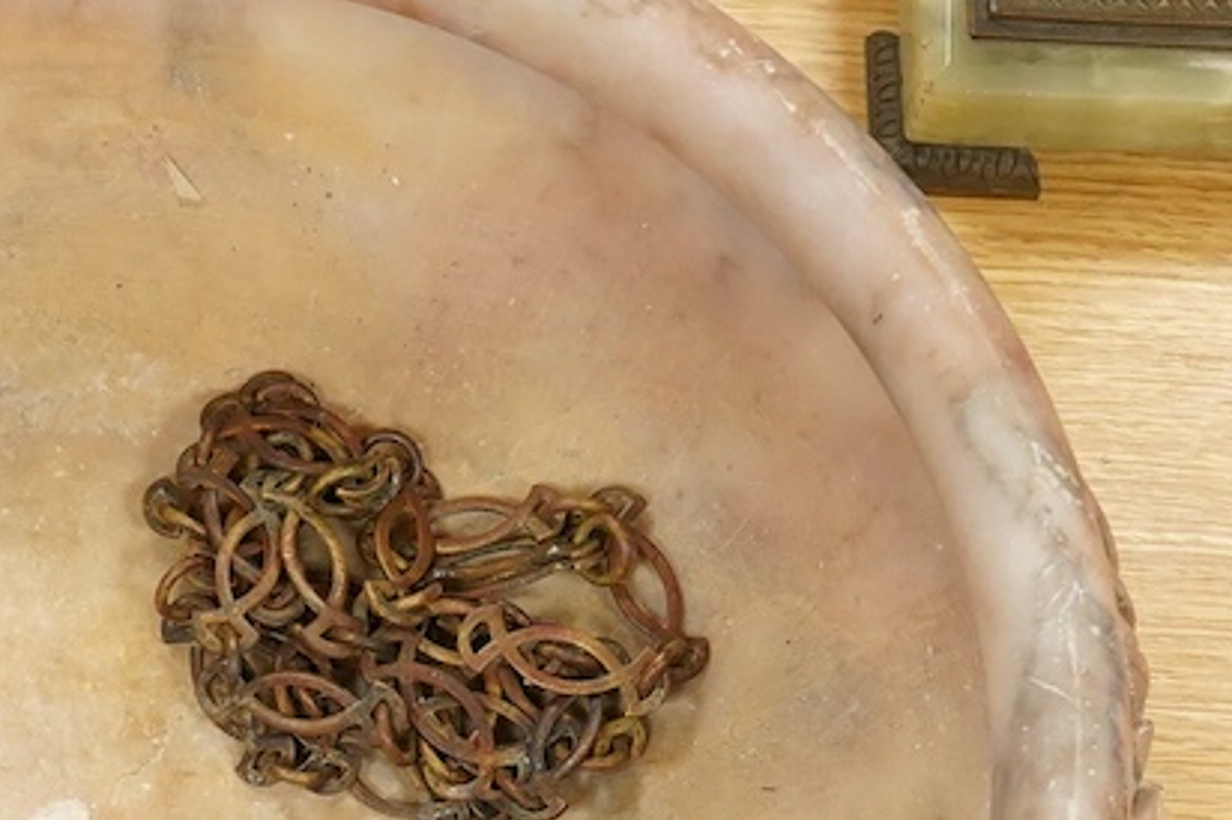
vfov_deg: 11.0
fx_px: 4206
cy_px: 829
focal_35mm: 123
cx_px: 205
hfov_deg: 16.5
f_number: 8
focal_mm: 30
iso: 2500
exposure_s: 1/160
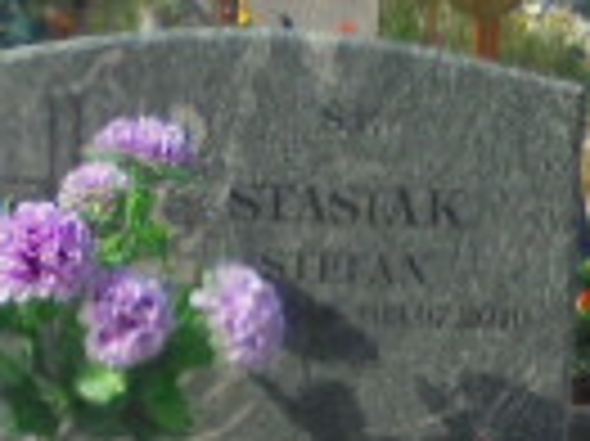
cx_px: 500
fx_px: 2827
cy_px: 716
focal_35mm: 166
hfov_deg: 11.9
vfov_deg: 8.7
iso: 100
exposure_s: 1/800
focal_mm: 6.1
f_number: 4
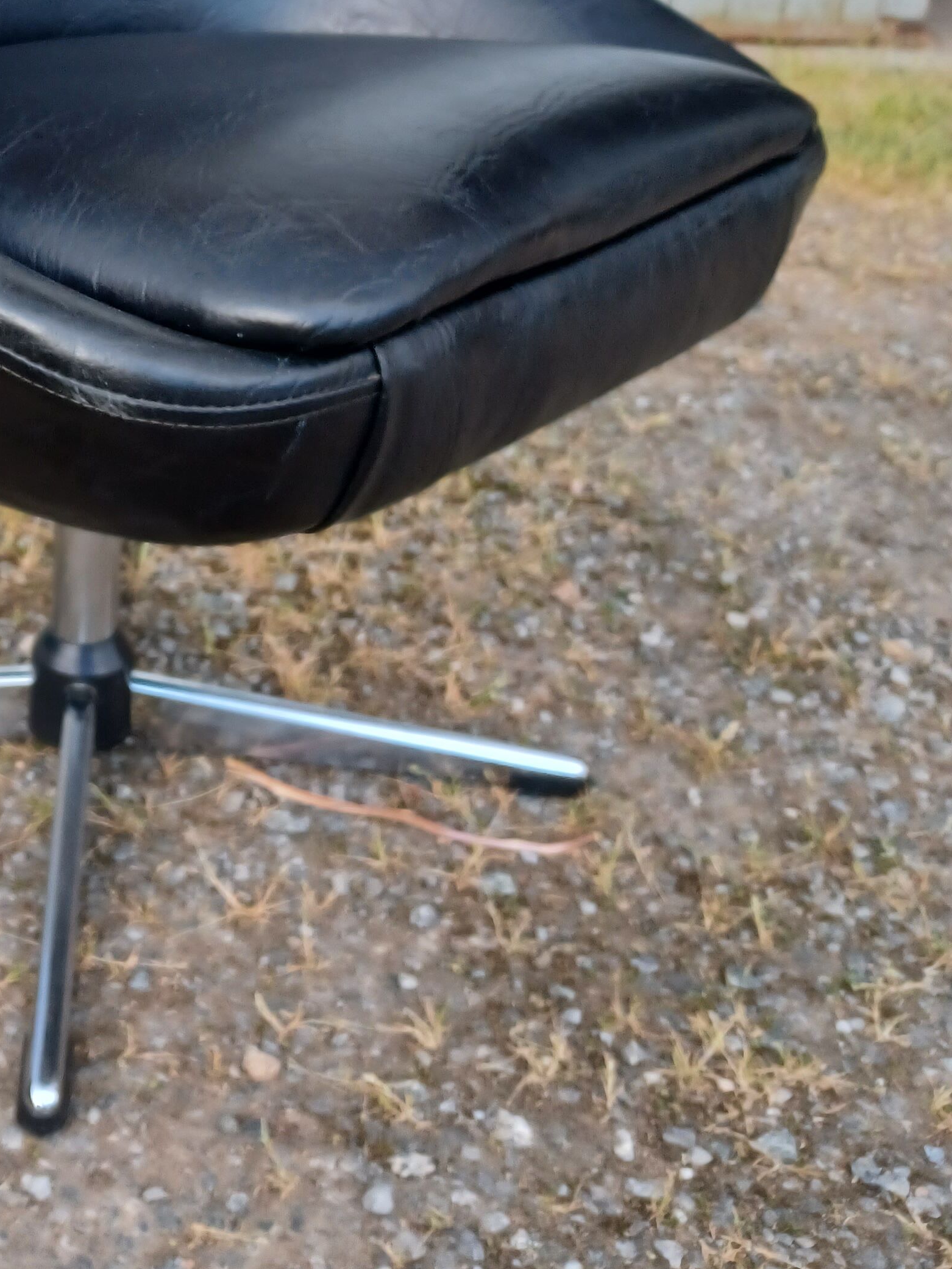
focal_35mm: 48
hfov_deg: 28.8
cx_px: 53
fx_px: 1760
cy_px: 359
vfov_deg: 38.9
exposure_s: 1/49
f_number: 1.8
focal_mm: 4.6
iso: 160
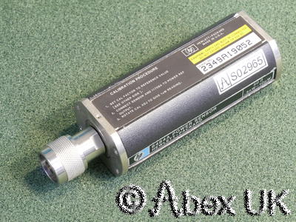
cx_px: 148
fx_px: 941
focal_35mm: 110
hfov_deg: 17.9
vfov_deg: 13.5
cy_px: 111
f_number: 14
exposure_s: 1.6
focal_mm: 55
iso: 400
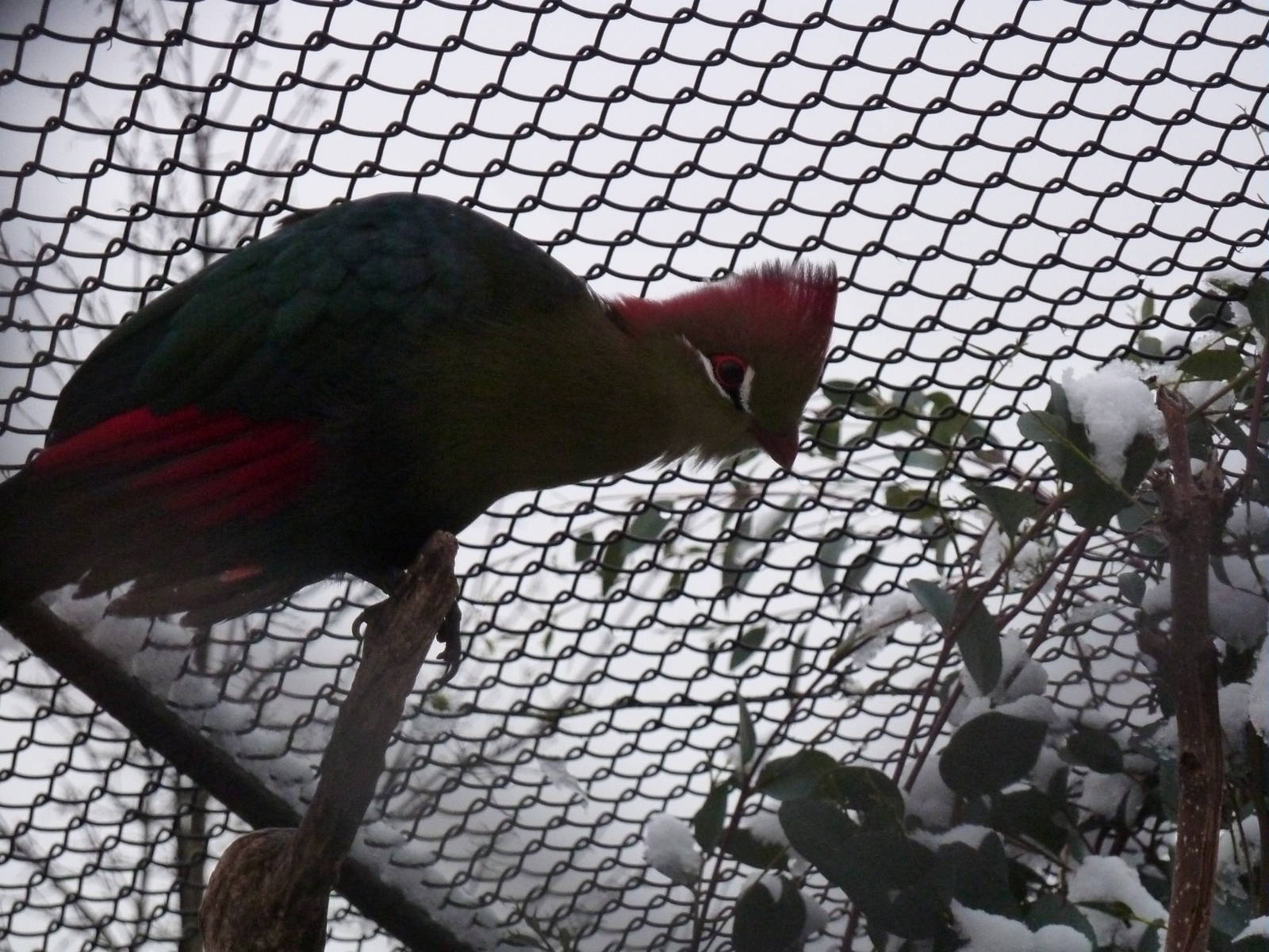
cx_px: 634
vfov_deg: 10.8
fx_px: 5022
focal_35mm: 137
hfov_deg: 14.4
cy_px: 476
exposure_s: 1/50
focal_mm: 22.5
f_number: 4.5
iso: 800
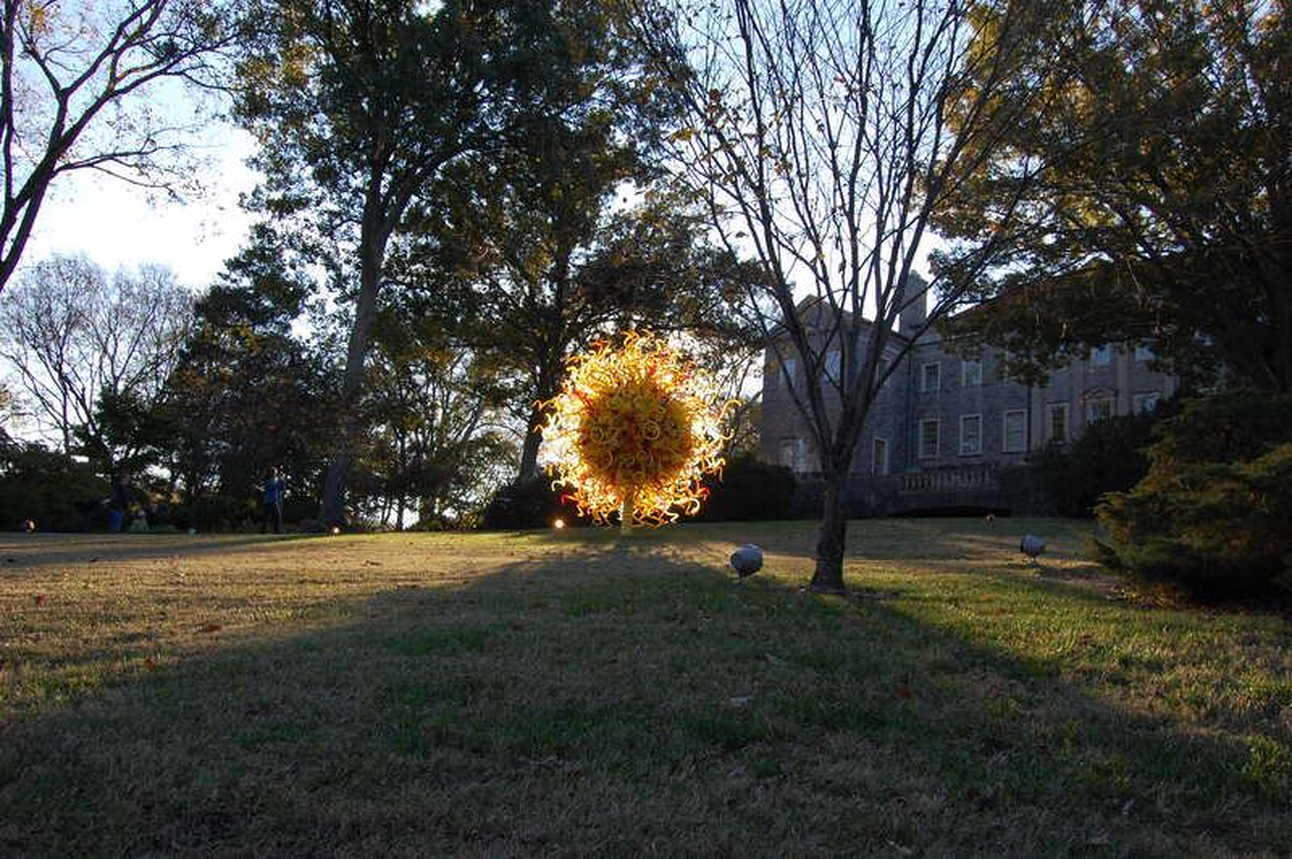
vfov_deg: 47.9
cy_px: 430
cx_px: 646
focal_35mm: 27
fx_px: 968
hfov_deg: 67.4
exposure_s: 1/200
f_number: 7.1
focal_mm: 18
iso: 200
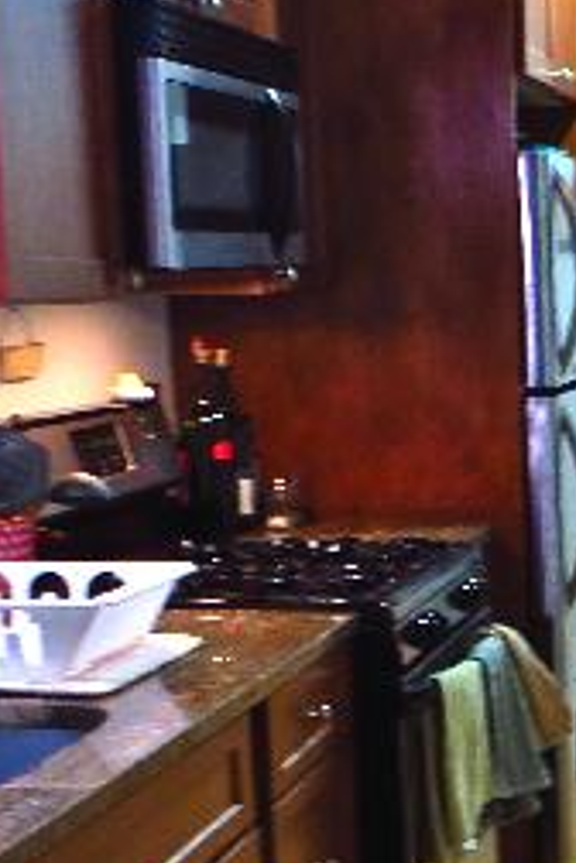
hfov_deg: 14.4
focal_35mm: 86
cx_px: 957
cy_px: 678
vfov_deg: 23.3
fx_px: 2064
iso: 640
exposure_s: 1/30
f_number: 1.8
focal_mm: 4.25
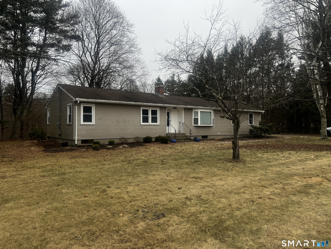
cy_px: 124
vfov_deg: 53.1
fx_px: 249
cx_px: 166
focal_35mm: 26
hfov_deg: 67.3
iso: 50
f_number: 1.5
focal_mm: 5.7
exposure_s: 1/121
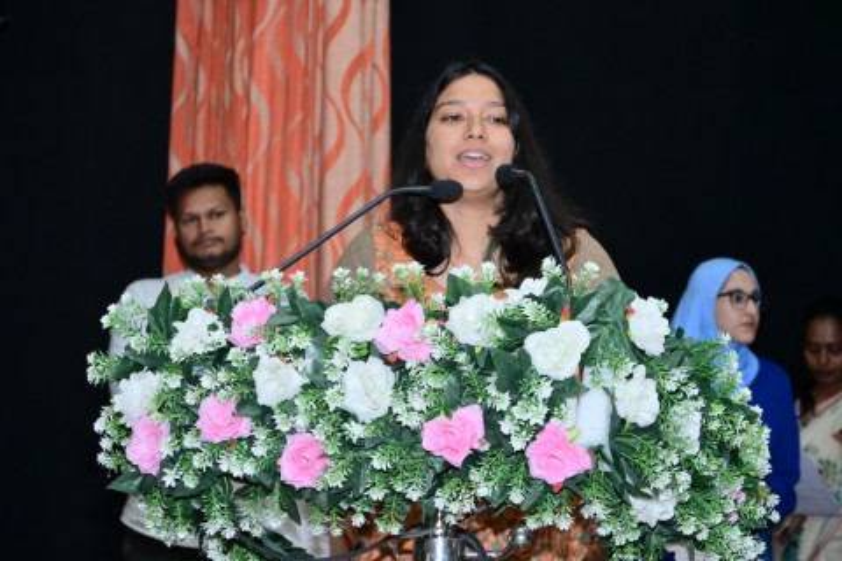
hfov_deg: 18.7
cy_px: 280
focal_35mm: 110
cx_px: 421
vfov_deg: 12.5
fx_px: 2561
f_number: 5.6
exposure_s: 1/100
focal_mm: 73
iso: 1600
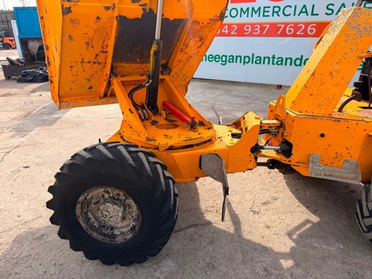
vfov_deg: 56.8
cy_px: 140
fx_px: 258
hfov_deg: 71.6
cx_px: 186
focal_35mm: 24
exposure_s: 1/2445
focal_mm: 6.76
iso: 80
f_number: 1.78
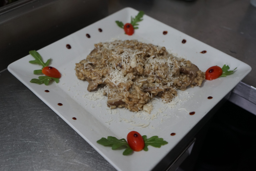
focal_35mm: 36
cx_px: 128
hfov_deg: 53.1
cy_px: 86
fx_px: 256
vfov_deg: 36.9
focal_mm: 36
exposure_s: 1/60
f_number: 4
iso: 1000
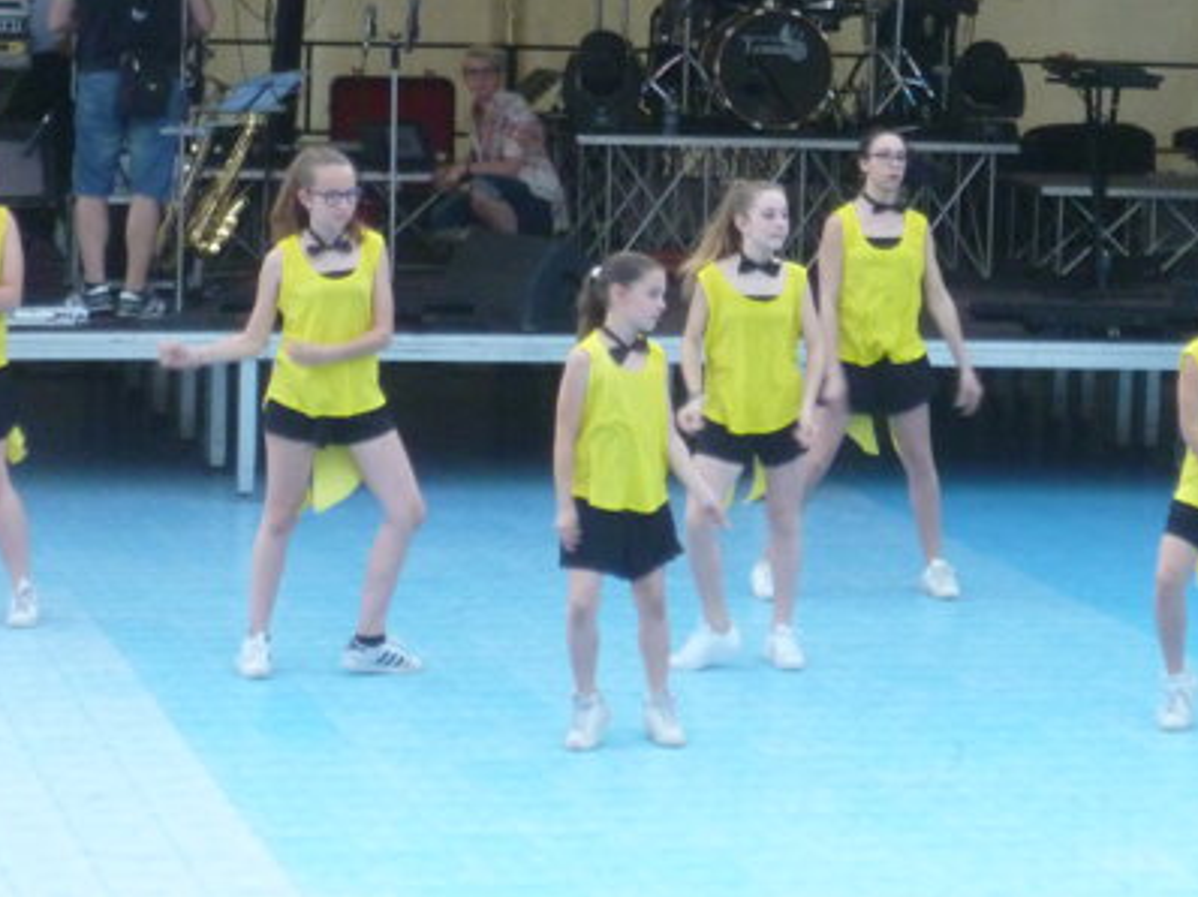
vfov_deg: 9.0
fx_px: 5707
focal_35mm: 165
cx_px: 783
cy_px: 175
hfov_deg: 12.0
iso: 400
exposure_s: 1/100
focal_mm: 14.7
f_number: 4.9
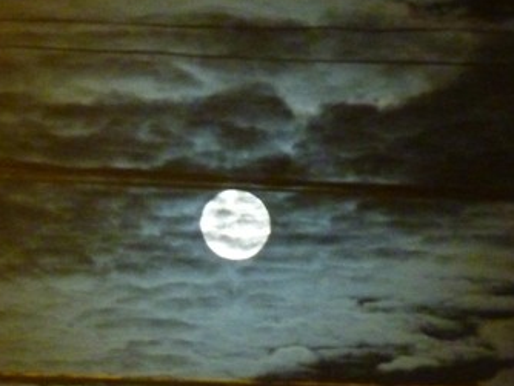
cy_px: 241
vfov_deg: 3.2
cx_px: 222
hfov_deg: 4.2
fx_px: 7014
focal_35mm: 472
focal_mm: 32.1
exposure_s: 1/8
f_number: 4.5
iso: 800
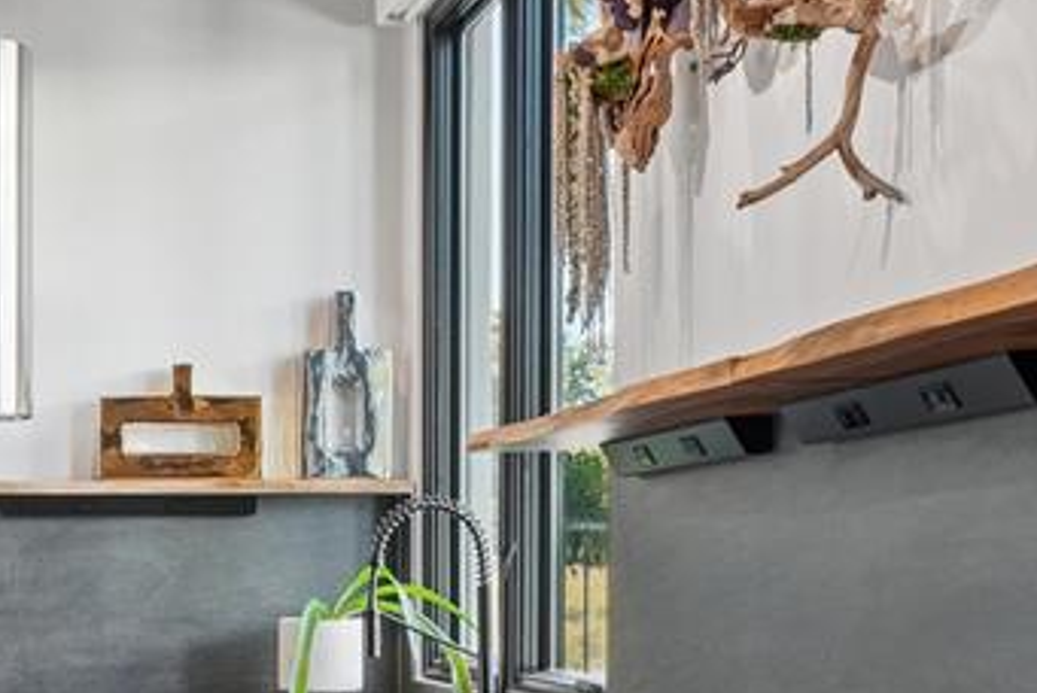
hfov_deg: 26.1
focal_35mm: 72
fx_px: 2076
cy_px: 628
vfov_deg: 18.6
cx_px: -79
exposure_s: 1/6
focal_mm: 24
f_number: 9
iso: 320
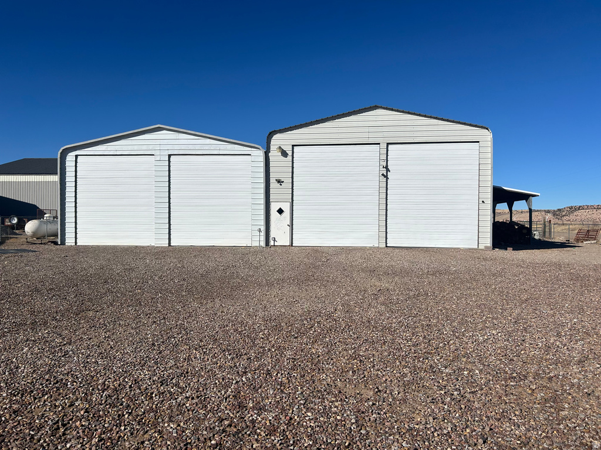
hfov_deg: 67.3
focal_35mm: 26
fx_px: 451
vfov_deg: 53.1
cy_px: 225
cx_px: 300
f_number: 1.5
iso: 50
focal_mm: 5.7
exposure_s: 1/11364
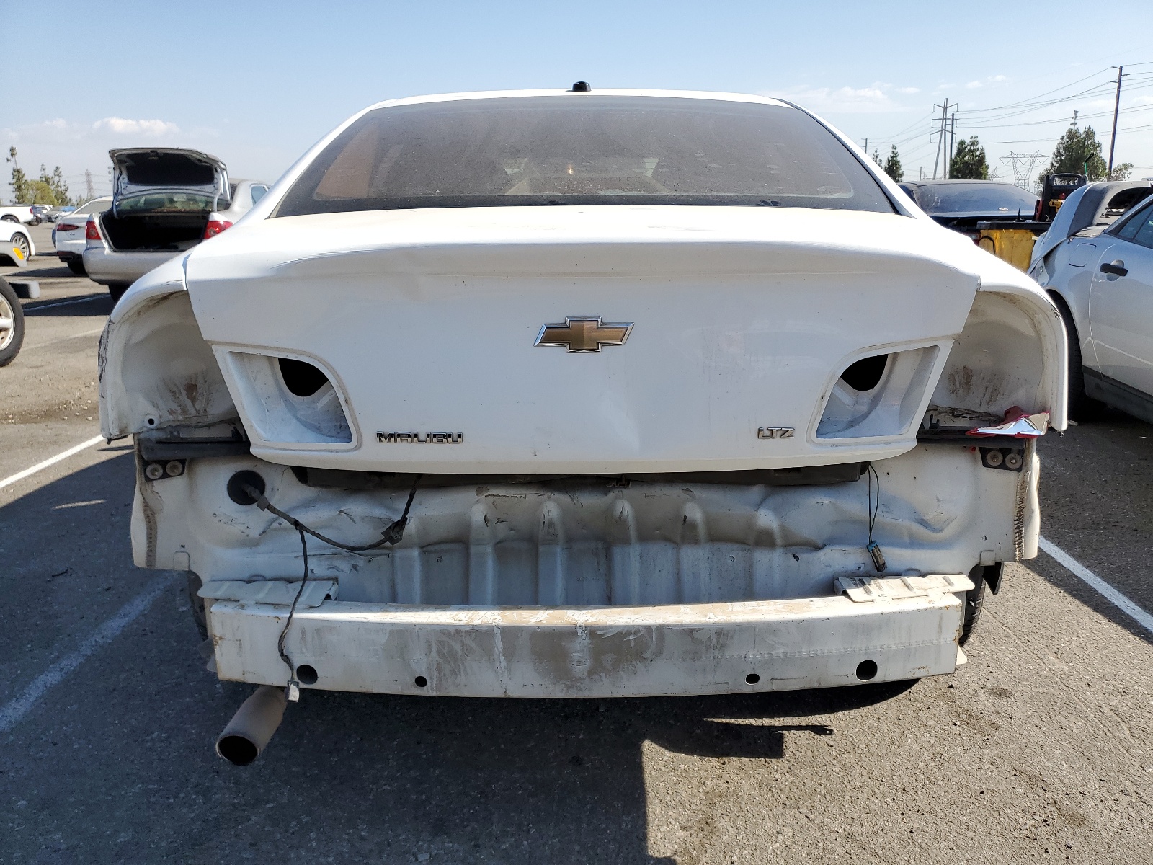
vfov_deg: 53.1
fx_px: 866
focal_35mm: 26
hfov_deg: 67.3
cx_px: 576
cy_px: 432
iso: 50
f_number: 1.5
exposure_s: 1/2500
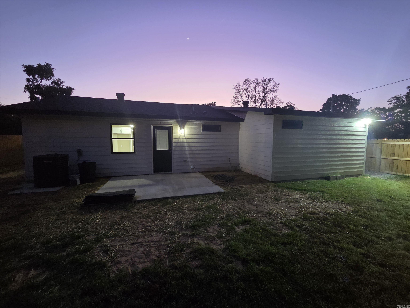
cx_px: 205
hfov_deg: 106.2
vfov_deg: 89.9
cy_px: 154
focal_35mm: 13
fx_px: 154
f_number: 2.2
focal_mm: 2.2
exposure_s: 1/60
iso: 1000
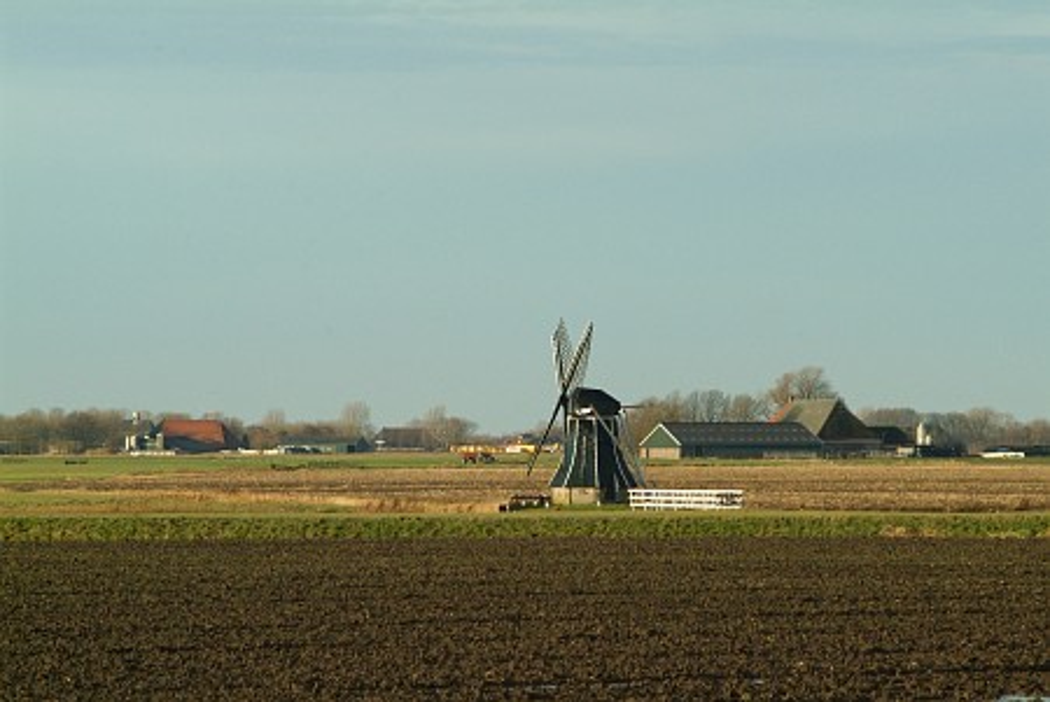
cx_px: 525
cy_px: 351
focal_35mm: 203
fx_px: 5926
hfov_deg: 10.1
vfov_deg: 6.8
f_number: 6.7
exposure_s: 1/2000
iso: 800
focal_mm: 135
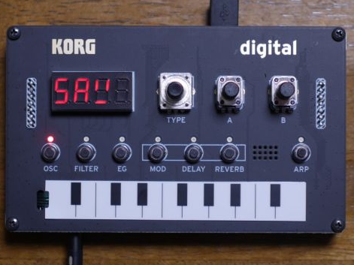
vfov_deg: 28.5
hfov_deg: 37.5
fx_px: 521
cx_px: 175
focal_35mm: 51
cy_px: 134
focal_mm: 25
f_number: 1.8
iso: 200
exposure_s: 1/100
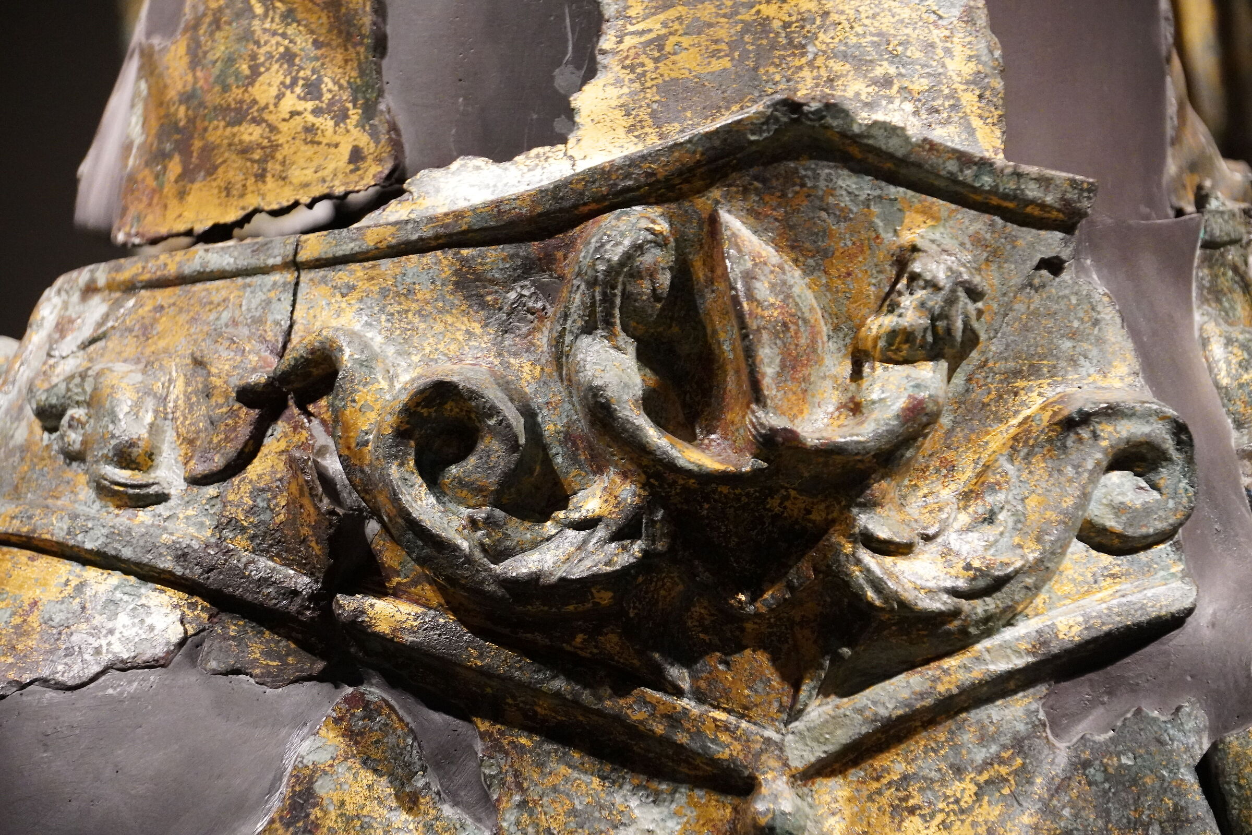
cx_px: 626
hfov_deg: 9.2
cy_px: 418
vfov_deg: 6.1
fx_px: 7777
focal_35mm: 224
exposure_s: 1/100
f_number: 6.3
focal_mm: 149.1
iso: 6400
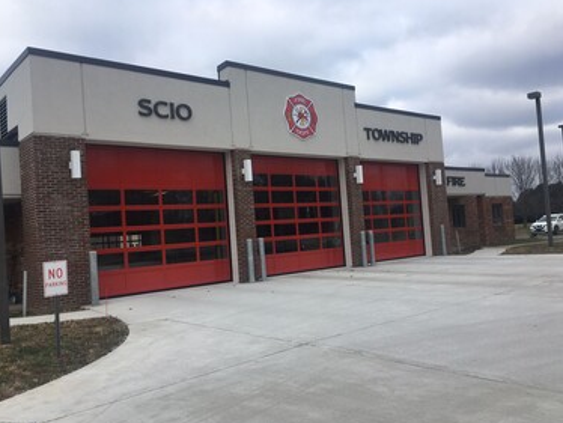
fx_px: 505
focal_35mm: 31
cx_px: 274
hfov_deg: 58.3
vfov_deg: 45.5
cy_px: 212
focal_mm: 4.15
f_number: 2.2
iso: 25
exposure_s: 1/761
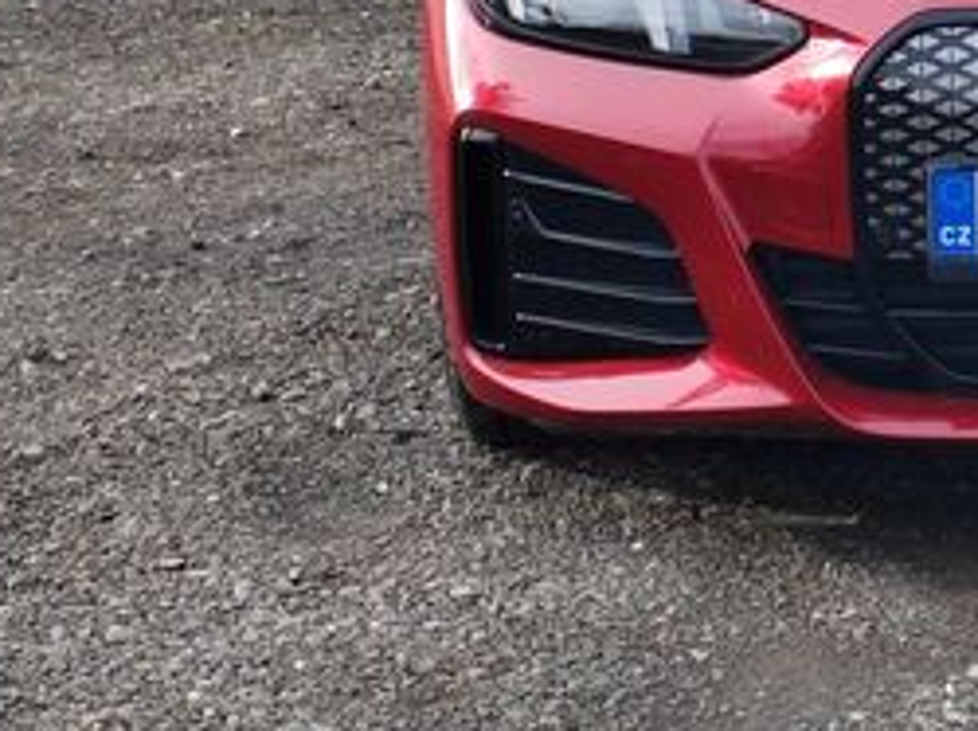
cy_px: -82
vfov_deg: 9.2
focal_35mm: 159
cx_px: 1134
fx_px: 4488
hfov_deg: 12.2
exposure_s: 1/240
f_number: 1.9
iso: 100
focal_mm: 5.52
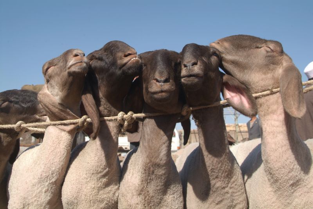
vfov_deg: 34.3
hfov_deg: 49.5
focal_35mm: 39
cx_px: 156
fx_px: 339
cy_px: 104
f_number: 9.5
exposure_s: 1/350
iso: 200
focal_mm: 26
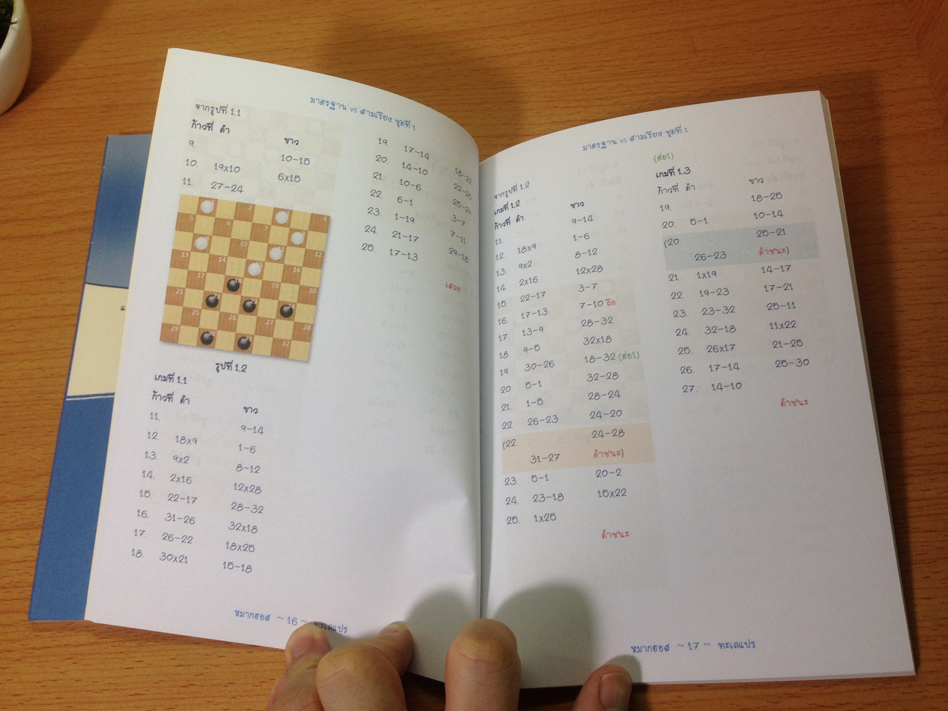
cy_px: 356
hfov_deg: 55.4
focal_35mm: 33
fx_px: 904
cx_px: 474
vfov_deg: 42.9
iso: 64
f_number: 2.4
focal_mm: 4.12
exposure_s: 1/100
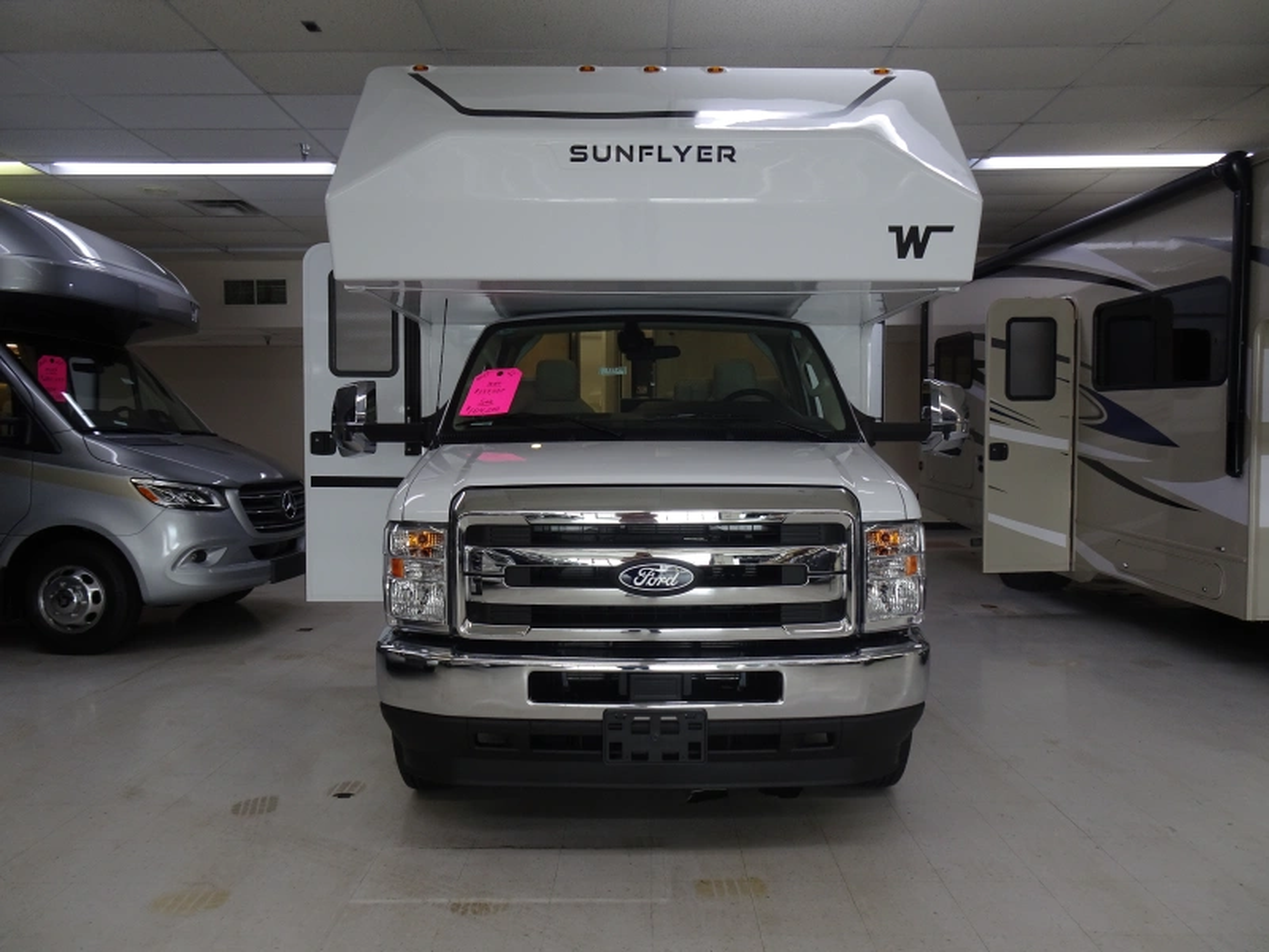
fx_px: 880
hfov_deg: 71.6
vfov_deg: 56.8
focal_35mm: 24
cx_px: 634
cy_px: 476
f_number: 3.5
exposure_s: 1/30
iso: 80
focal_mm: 4.1
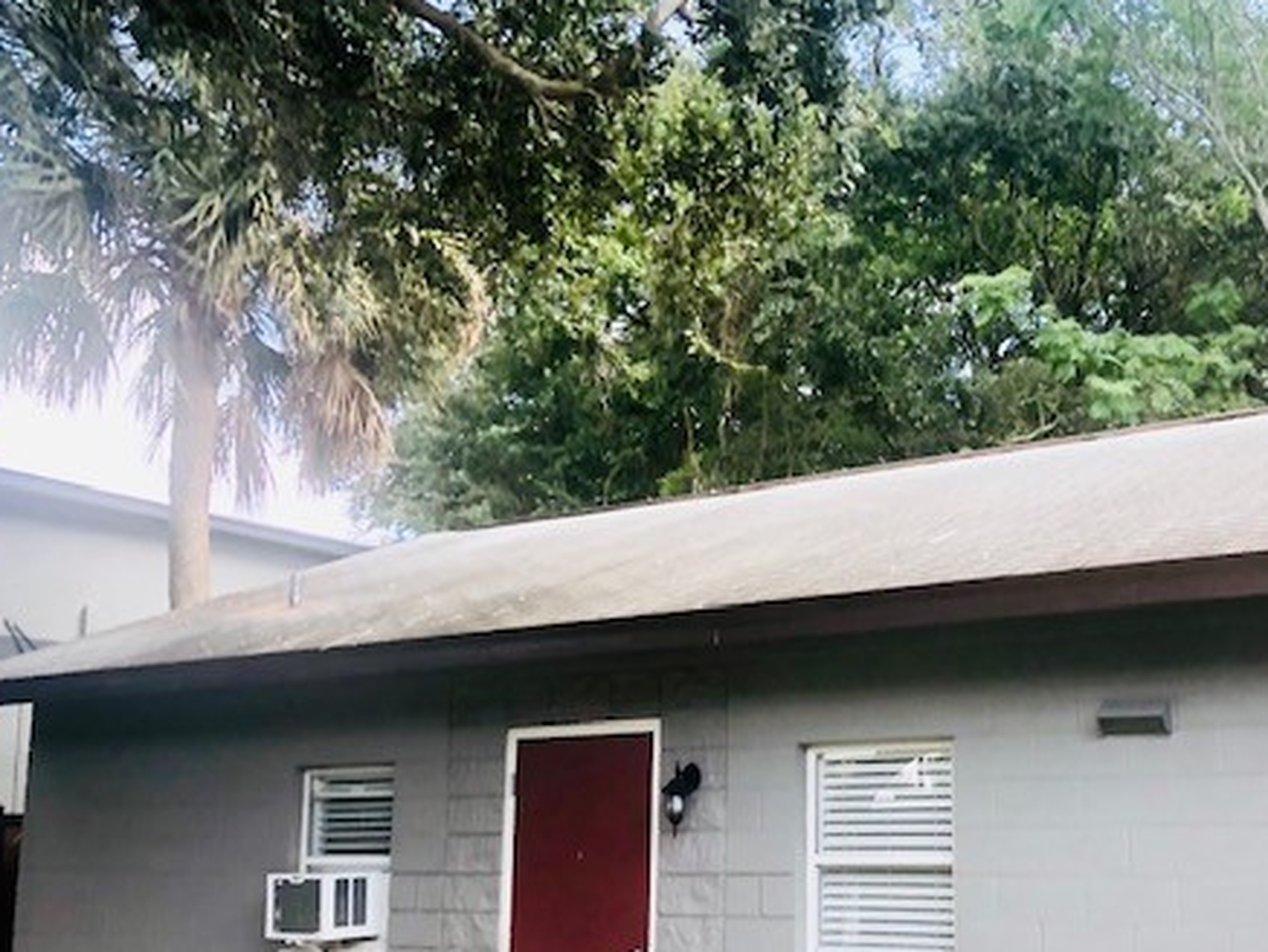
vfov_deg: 34.9
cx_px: 888
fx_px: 1502
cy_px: 607
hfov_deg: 44.8
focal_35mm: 41
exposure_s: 1/155
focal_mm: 3.99
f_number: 1.8
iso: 20
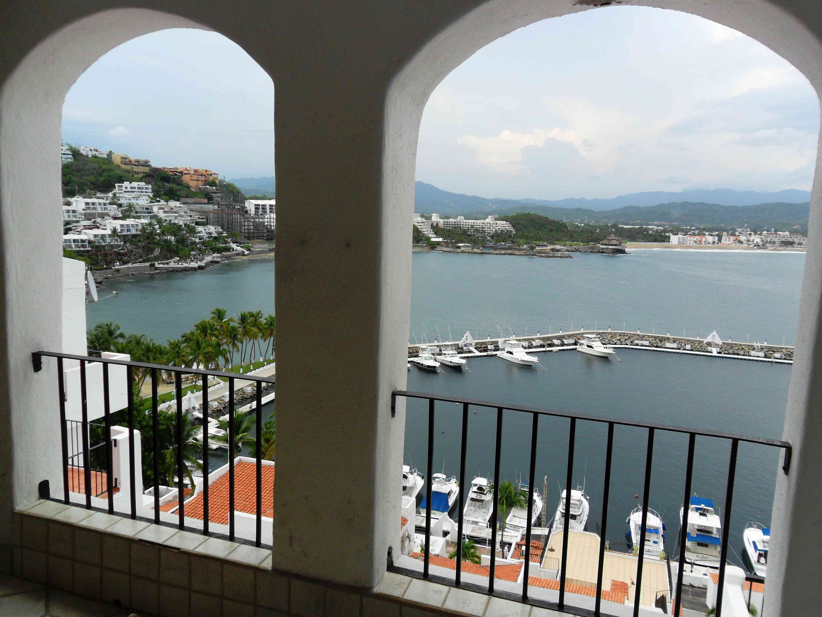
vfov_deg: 51.4
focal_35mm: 27
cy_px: 308
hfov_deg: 65.3
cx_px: 411
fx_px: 641
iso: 100
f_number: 3.5
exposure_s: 1/500
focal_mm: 4.9
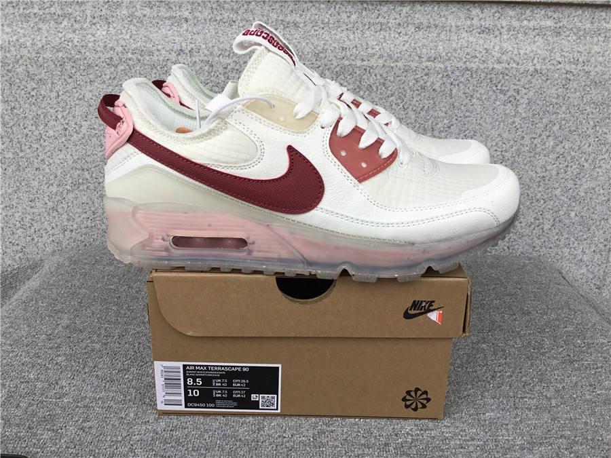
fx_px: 547
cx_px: 306
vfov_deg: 45.4
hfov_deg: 58.4
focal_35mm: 31
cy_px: 229
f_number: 2.4
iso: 25
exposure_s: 1/291
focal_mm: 3.3
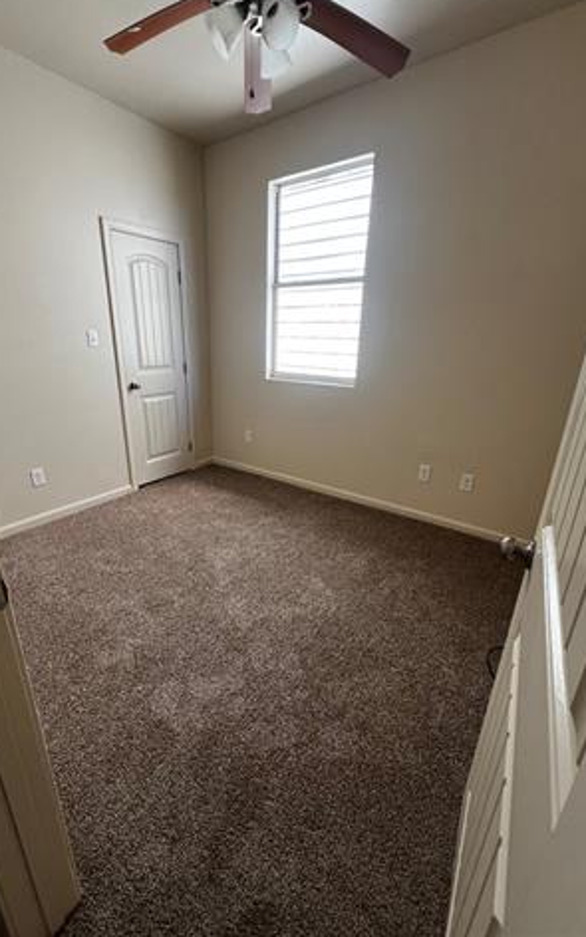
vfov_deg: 105.3
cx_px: 282
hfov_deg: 78.6
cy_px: 463
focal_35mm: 14
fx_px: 358
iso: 80
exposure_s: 1/99
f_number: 1.8
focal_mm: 1.57
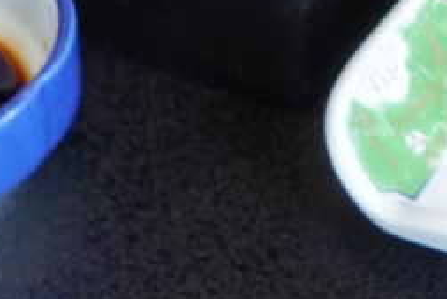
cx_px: 977
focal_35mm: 527
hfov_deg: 3.9
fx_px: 6549
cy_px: -196
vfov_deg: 2.6
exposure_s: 1/160
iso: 1250
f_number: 4.5
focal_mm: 55
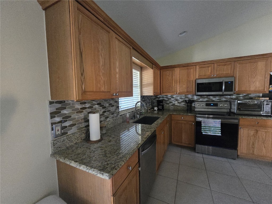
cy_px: 102
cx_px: 136
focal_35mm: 13
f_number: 2.2
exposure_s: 1/60
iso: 1600
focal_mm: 2.2
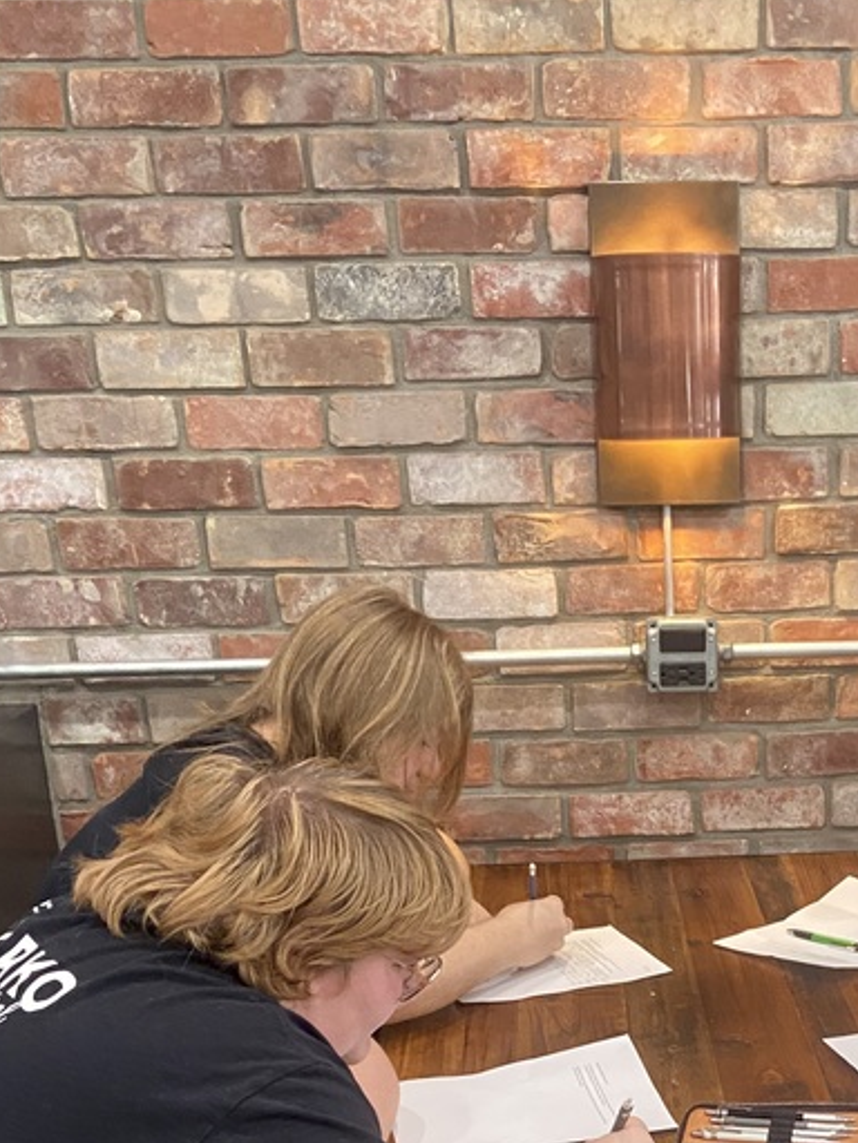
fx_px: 1719
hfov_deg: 27.5
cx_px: 686
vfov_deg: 34.3
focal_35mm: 52
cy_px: 1080
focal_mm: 4.25
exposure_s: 1/60
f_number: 1.8
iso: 320
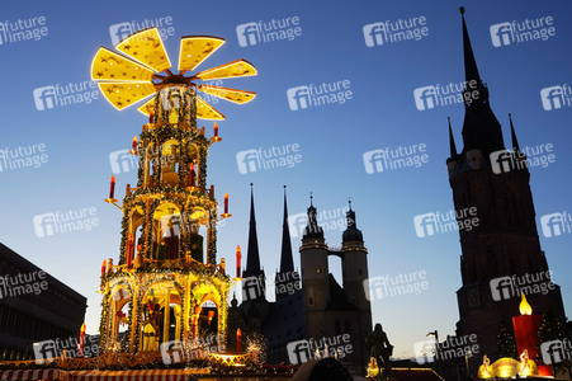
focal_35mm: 35
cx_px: 286
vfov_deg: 37.8
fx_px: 556
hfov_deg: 54.5
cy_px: 190
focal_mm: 35
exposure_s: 1/60
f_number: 5.6
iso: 640
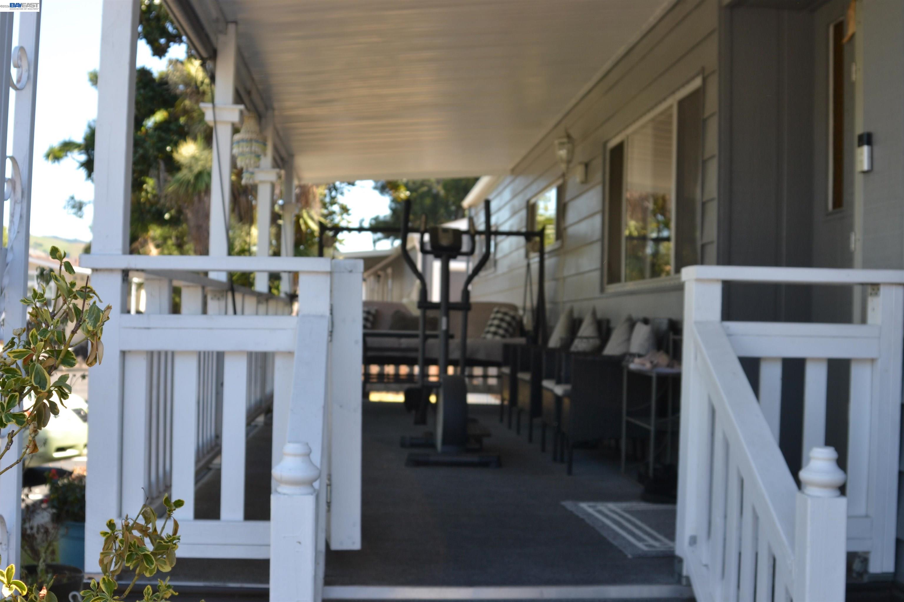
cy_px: 301
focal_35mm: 42
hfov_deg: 46.4
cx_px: 452
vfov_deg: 31.9
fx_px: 1055
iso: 140
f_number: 5.6
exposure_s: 1/125
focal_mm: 28
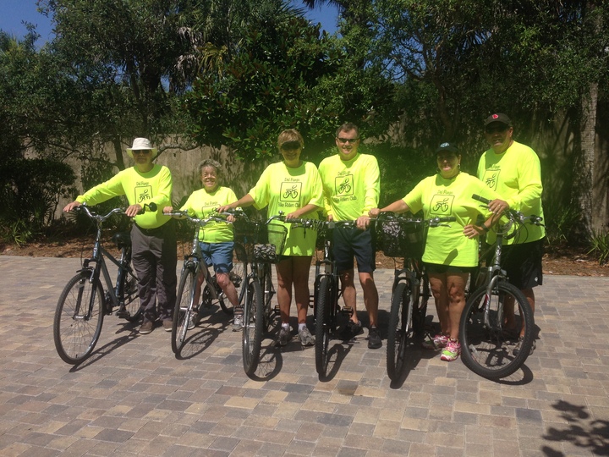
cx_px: 304
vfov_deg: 42.9
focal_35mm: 33
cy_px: 228
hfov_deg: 55.4
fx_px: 581
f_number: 2.4
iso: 50
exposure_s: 1/2463
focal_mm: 4.12
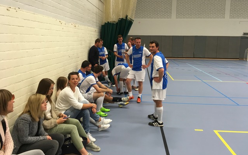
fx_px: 210
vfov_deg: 40.5
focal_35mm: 31
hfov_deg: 61.2
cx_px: 124
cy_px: 65
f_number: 2.2
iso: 64
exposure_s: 1/33
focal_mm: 4.15
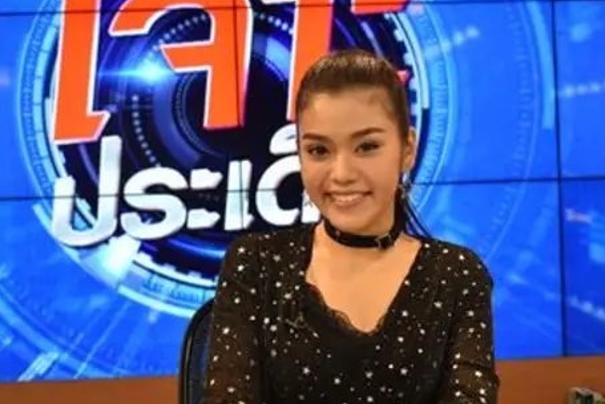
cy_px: 193
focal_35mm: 72
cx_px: 286
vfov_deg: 19.0
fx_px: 1211
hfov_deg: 28.1
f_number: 4.5
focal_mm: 28
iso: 400
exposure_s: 1/80
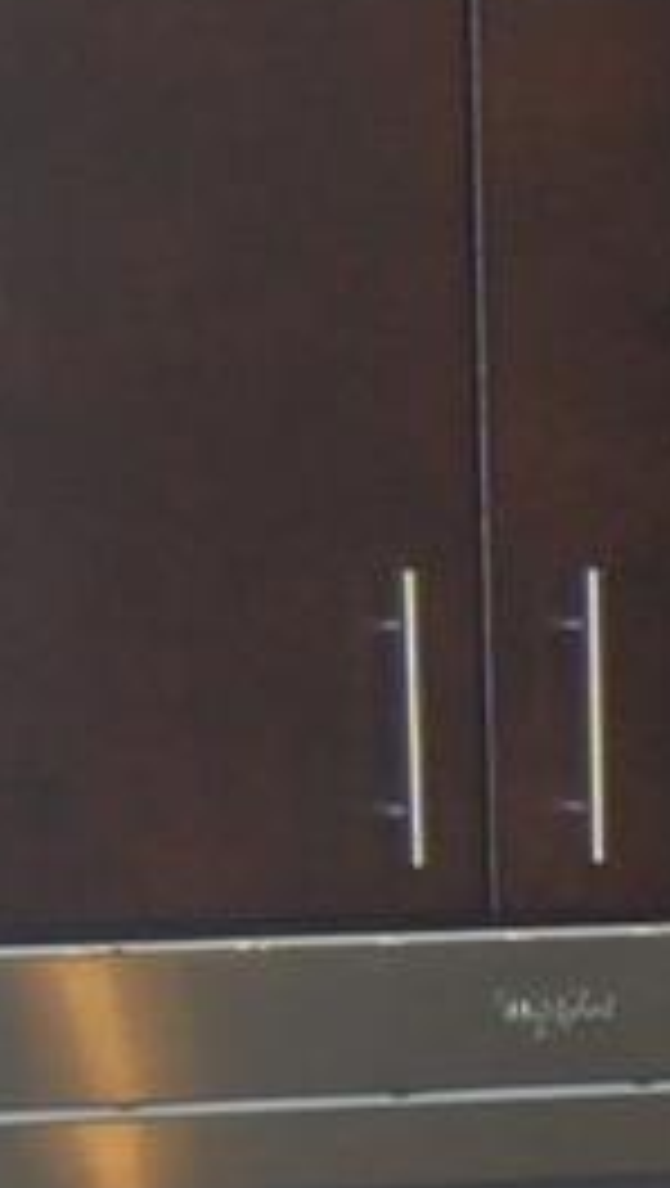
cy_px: 1892
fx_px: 7183
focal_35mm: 228
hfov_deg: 5.1
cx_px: 1992
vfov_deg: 9.2
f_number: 4
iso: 400
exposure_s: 1/60
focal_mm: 24
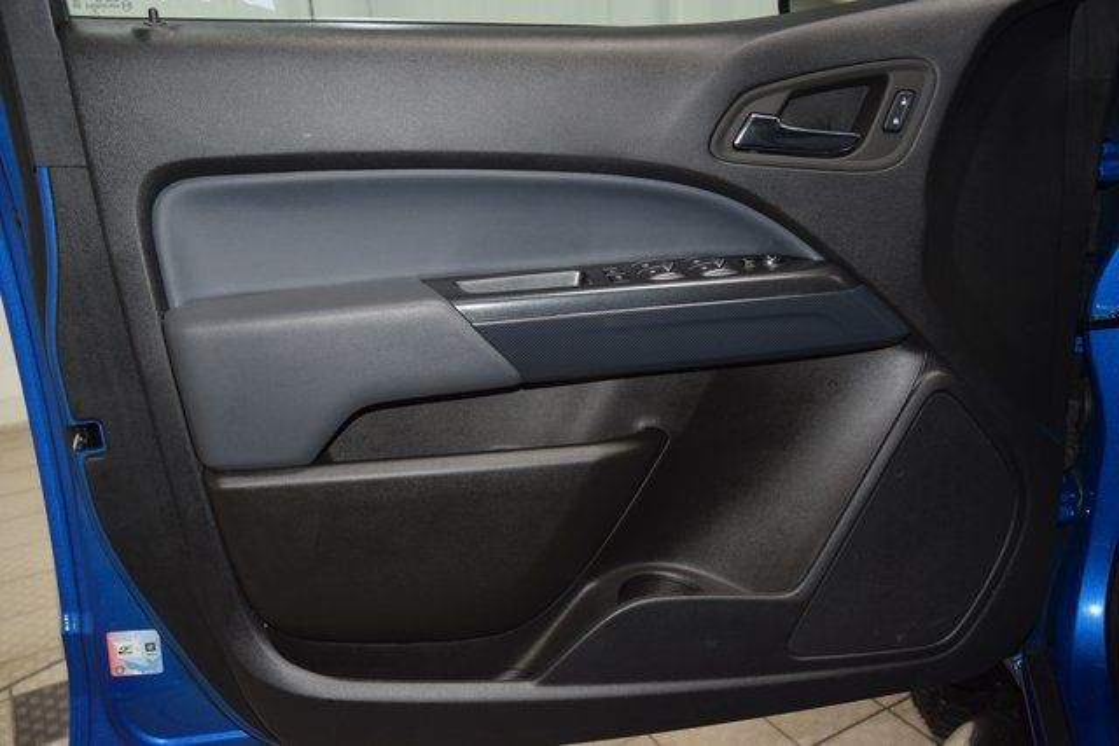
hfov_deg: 57.2
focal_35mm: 33
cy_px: 373
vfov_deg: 40.0
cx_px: 560
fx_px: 1026
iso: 1400
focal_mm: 22
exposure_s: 1/125
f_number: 3.5
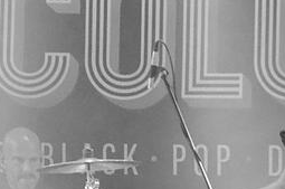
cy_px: 292
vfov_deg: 2.8
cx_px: 167
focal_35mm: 495
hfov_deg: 4.2
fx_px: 3911
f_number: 5.6
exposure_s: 1/40
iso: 3200
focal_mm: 78
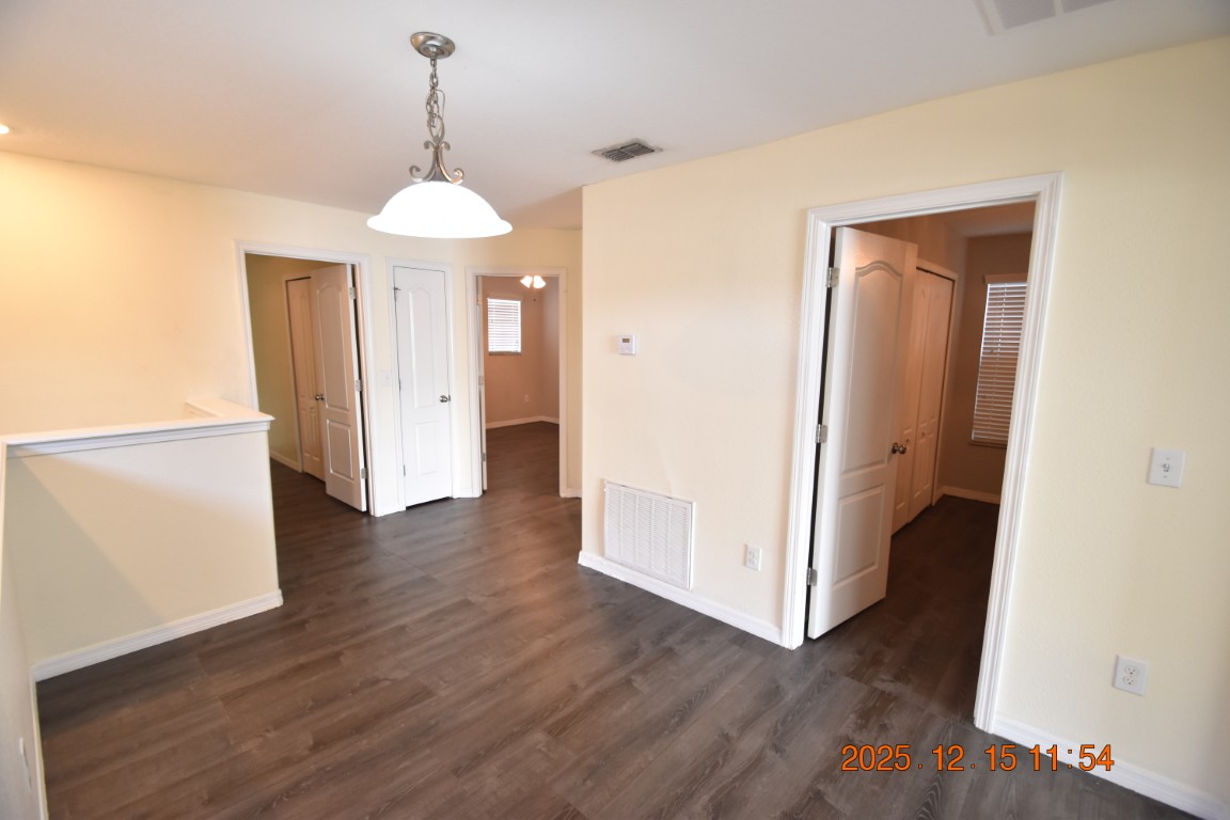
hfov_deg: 100.4
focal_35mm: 15
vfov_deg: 77.3
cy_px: 410
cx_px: 615
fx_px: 512
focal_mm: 10
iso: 800
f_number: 3.5
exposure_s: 1/45
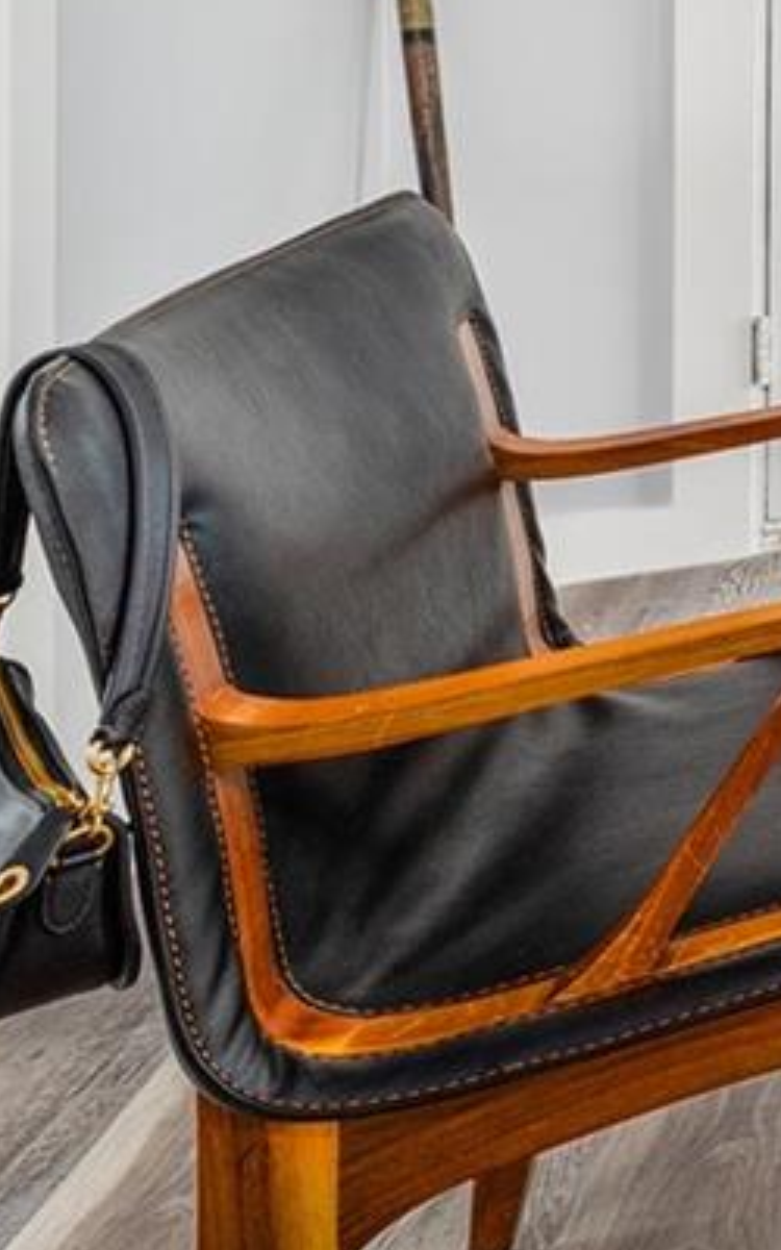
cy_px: -172
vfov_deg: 31.2
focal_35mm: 57
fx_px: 1941
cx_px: 2418
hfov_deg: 11.1
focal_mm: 14
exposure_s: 1/13
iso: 250
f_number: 6.3
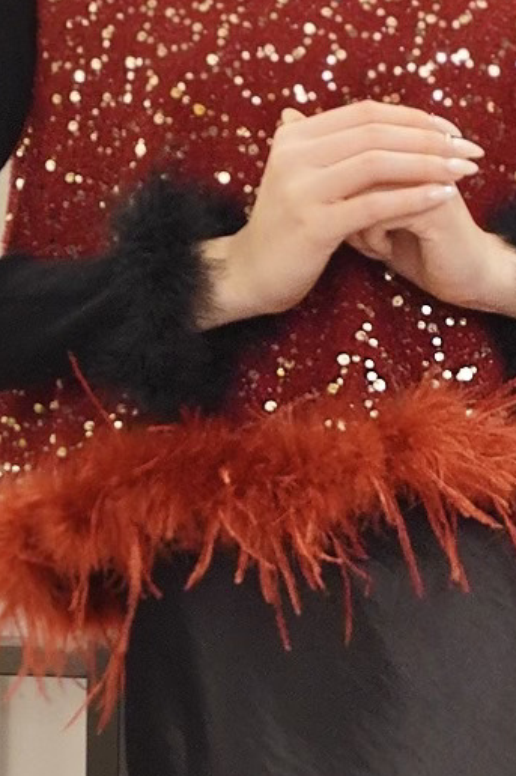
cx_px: 358
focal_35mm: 175
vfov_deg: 11.7
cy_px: 508
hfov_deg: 7.8
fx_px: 3770
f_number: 4.5
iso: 500
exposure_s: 1/13
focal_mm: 20
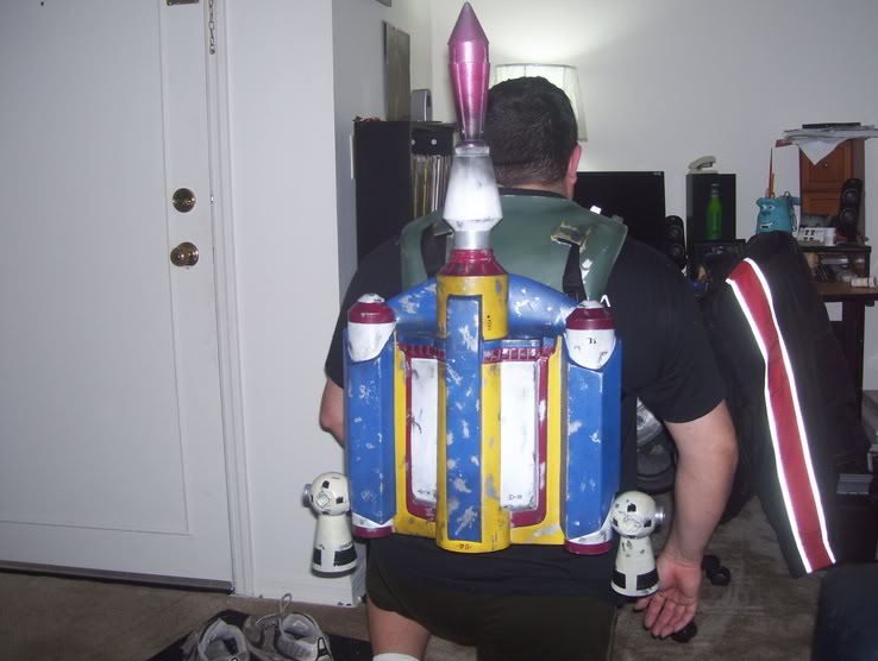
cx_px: 446
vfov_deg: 36.9
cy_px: 308
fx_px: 991
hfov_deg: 47.8
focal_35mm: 39
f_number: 2.7
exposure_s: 1/60
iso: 80
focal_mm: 6
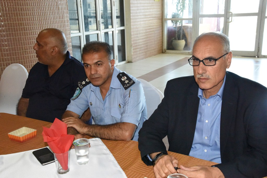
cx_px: 134
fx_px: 297
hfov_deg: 48.5
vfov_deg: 33.4
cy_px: 89
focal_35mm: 40
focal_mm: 40
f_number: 11
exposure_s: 1/250
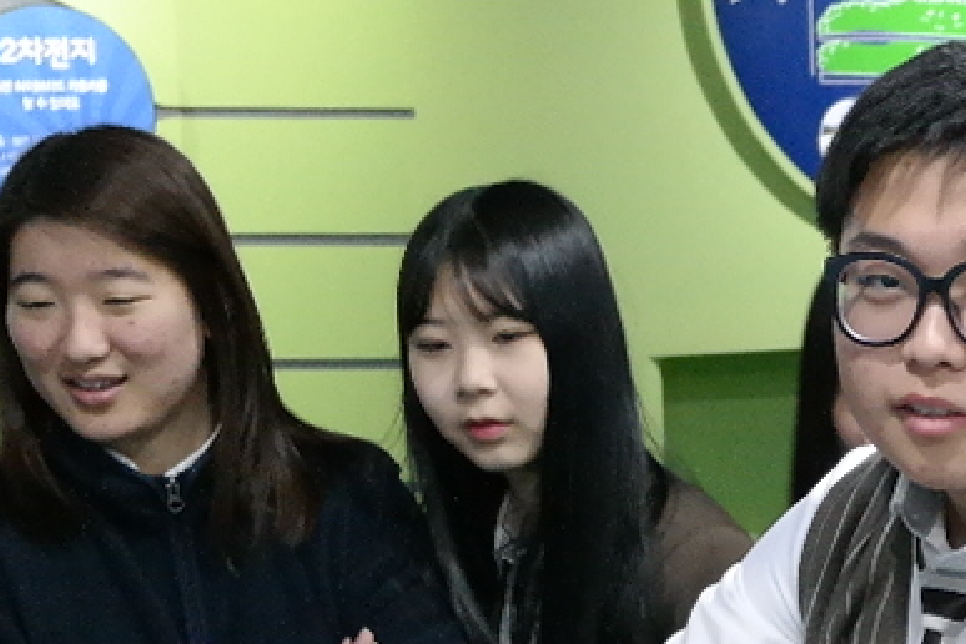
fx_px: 3595
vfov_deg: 10.1
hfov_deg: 14.2
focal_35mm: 134
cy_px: 771
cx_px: 1495
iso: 1600
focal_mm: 20
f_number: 3.5
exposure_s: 1/40
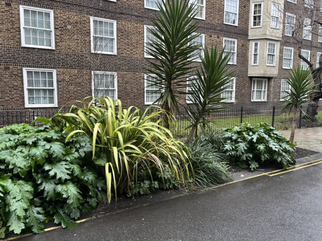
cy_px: 120
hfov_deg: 67.3
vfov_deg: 53.1
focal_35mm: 26
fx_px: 242
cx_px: 161
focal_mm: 5.96
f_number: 1.6
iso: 125
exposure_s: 1/119
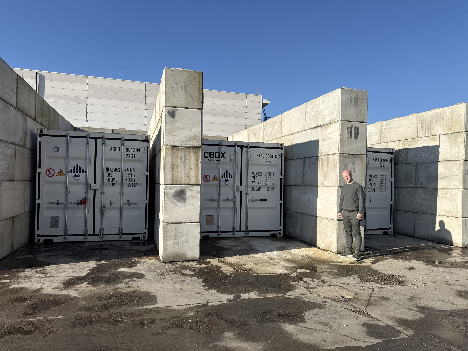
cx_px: 234
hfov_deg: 71.6
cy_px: 176
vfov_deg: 56.8
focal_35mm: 24
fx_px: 324
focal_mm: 6.76
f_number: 1.78
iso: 80
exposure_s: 1/5319
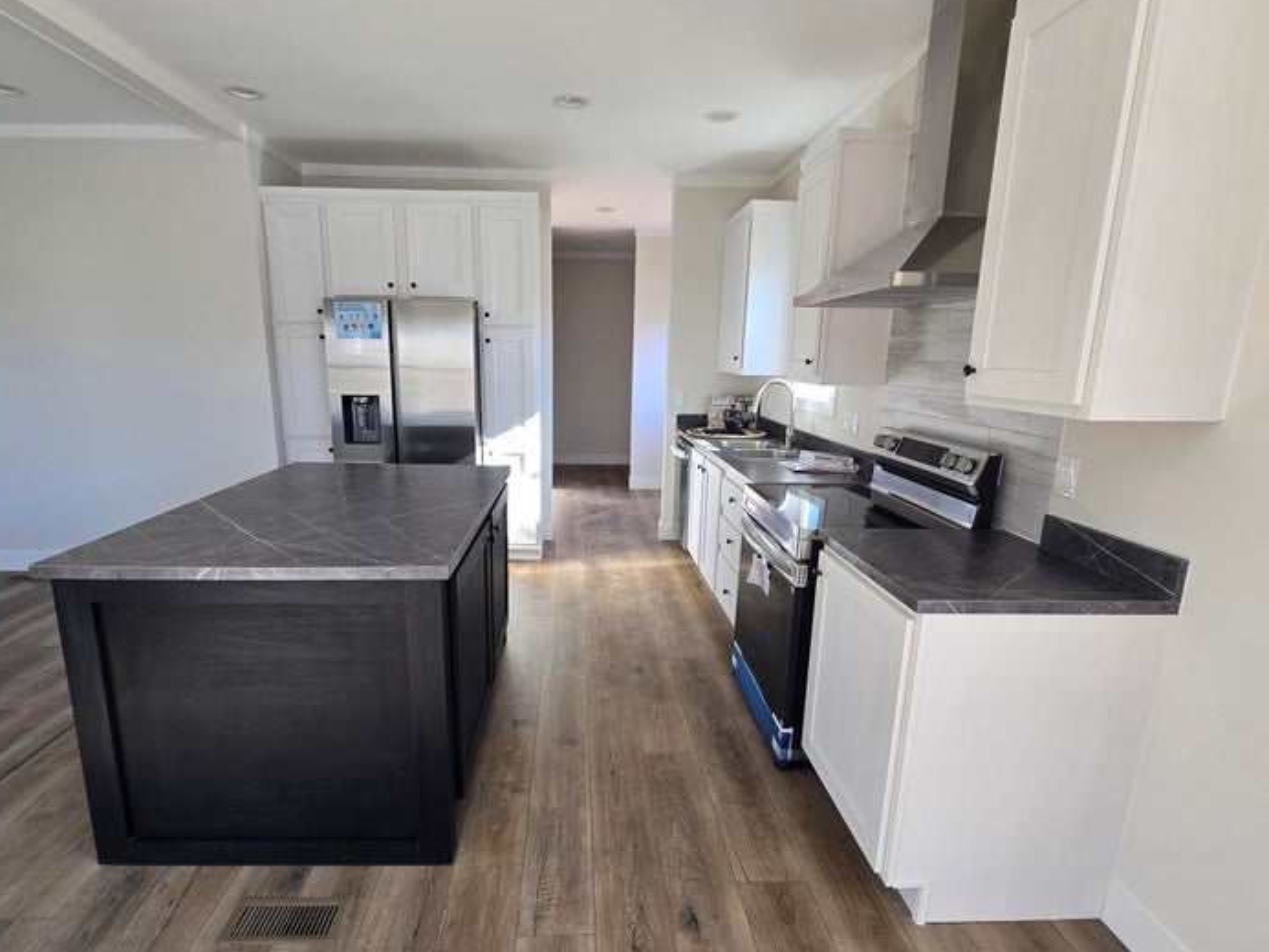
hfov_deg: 94.3
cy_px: 485
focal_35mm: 16
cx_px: 585
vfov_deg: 78.1
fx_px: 587
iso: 50
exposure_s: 1/60
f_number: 2.2
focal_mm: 2.2
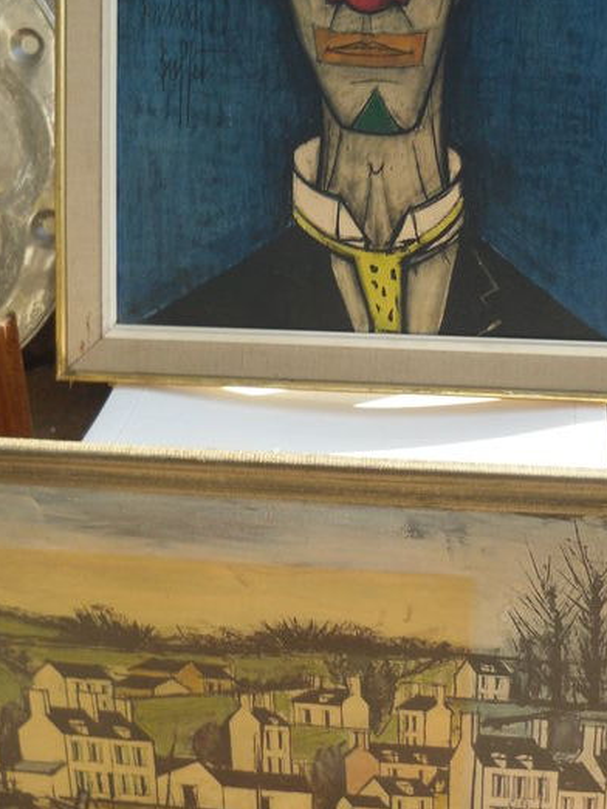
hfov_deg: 22.6
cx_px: 302
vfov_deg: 29.8
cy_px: 432
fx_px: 1520
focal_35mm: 65
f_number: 8.1
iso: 80
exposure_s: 1/60
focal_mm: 6
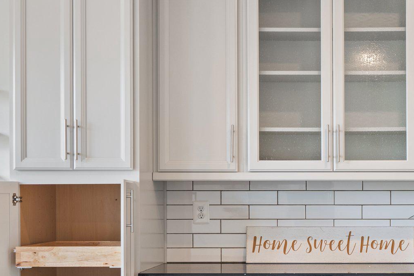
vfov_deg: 19.0
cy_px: 220
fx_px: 816
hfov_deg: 27.9
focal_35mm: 71
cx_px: 330
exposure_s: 1/6
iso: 500
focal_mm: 35
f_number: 8
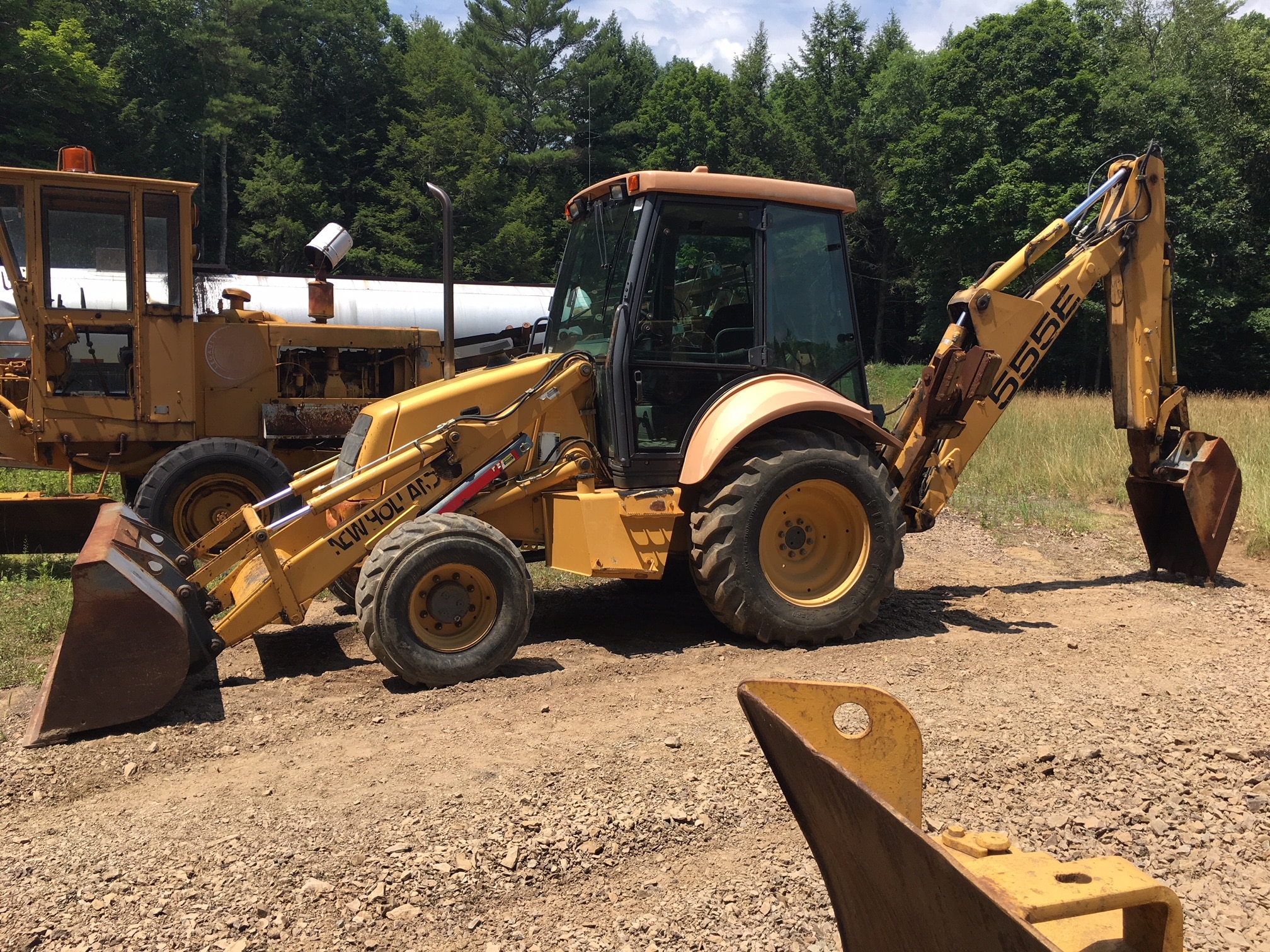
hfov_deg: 61.7
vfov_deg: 48.2
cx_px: 635
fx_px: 1064
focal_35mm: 29
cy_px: 476
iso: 25
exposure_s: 1/1083
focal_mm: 4.15
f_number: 2.2
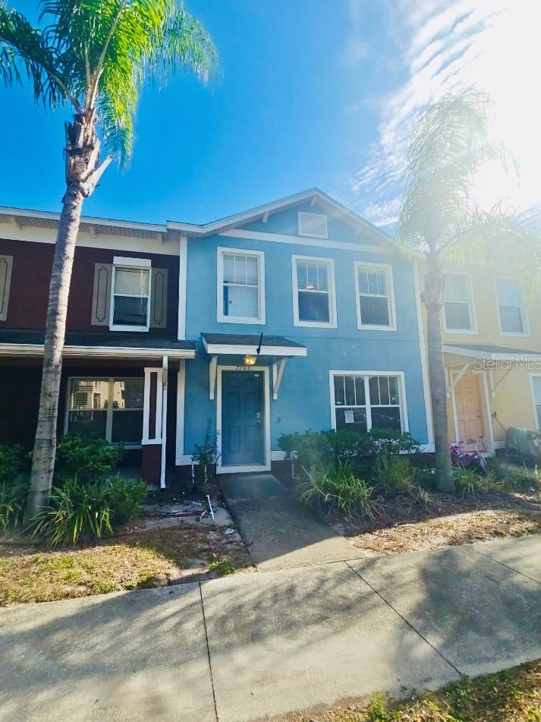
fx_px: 292
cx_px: 254
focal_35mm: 14
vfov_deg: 102.1
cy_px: 363
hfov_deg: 85.6
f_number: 2.2
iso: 50
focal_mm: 2.2
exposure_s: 1/2000
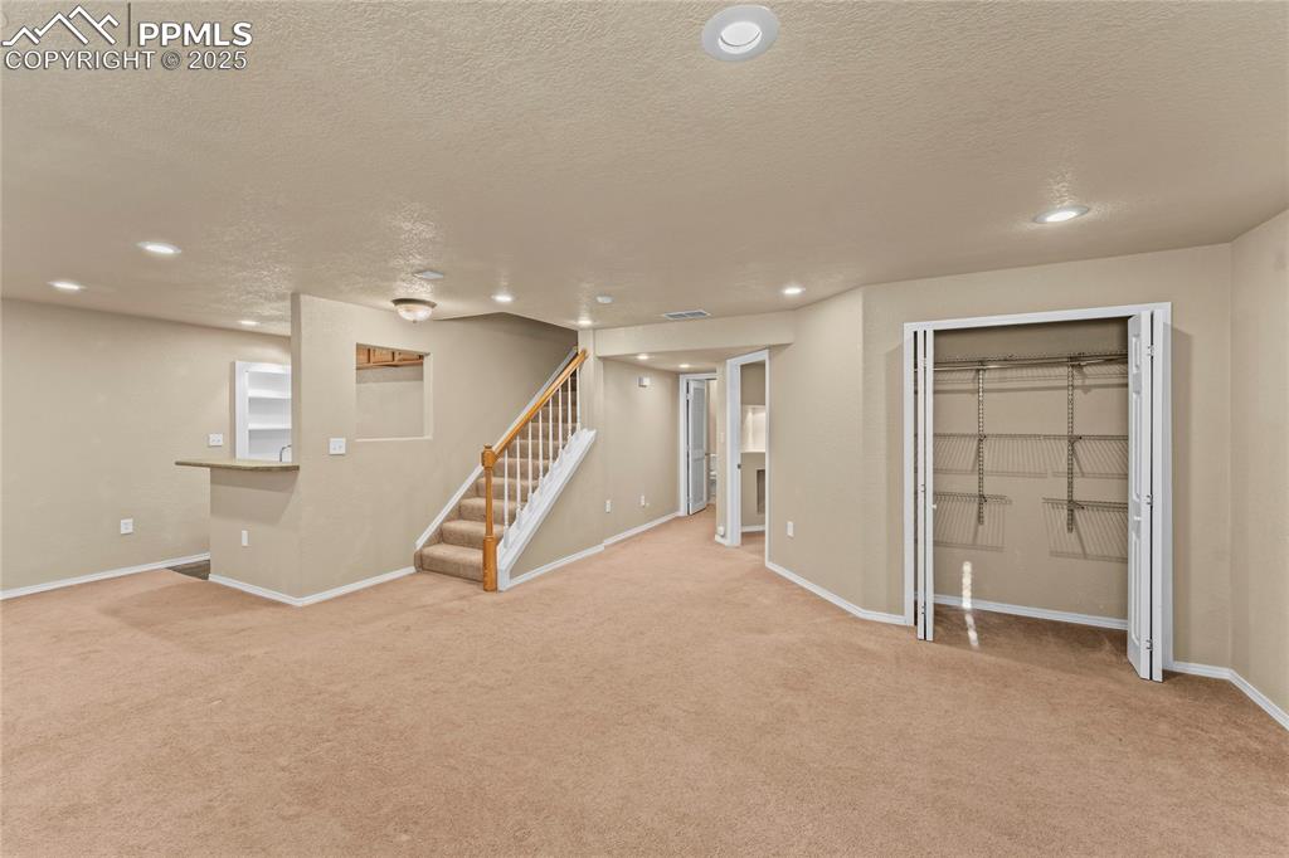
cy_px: 429
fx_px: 501
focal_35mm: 14
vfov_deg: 81.2
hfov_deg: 104.3
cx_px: 644
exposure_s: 1/1.25
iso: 500
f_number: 8
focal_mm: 14
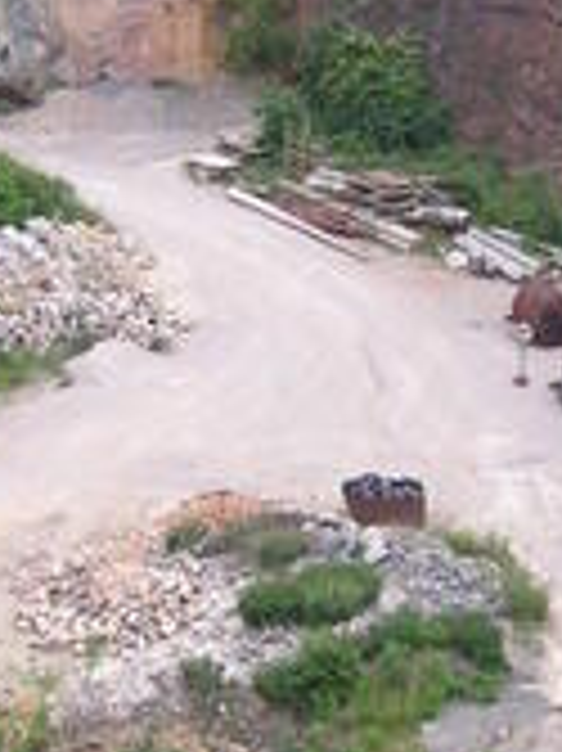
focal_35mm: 177
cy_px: 387
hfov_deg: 8.4
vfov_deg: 11.2
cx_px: 279
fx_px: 3836
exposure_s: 1/350
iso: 50
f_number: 2.8
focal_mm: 6.1
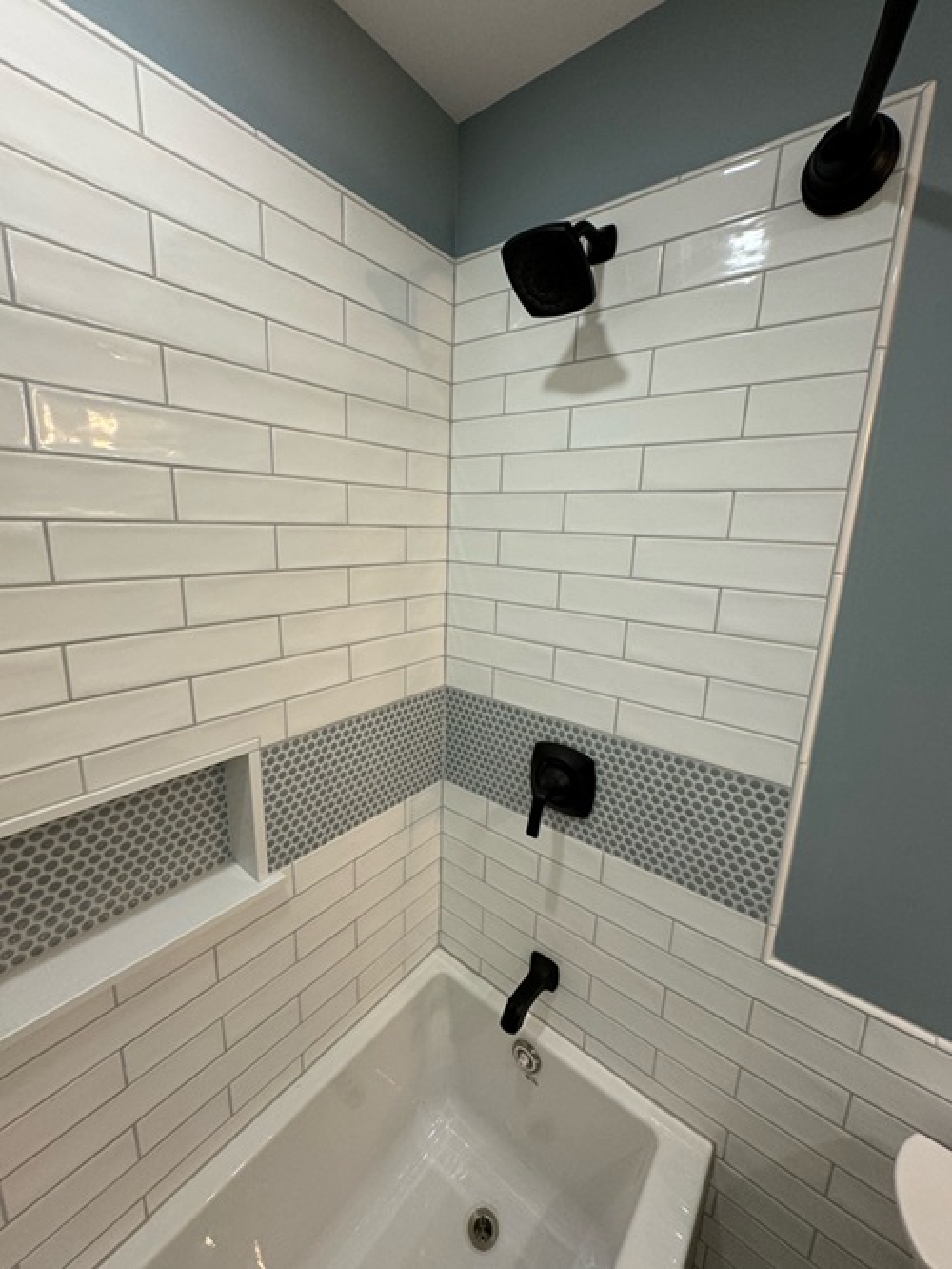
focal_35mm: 14
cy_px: 634
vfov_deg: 102.0
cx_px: 476
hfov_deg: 85.7
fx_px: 513
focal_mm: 2.22
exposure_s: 1/120
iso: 160
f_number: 2.2
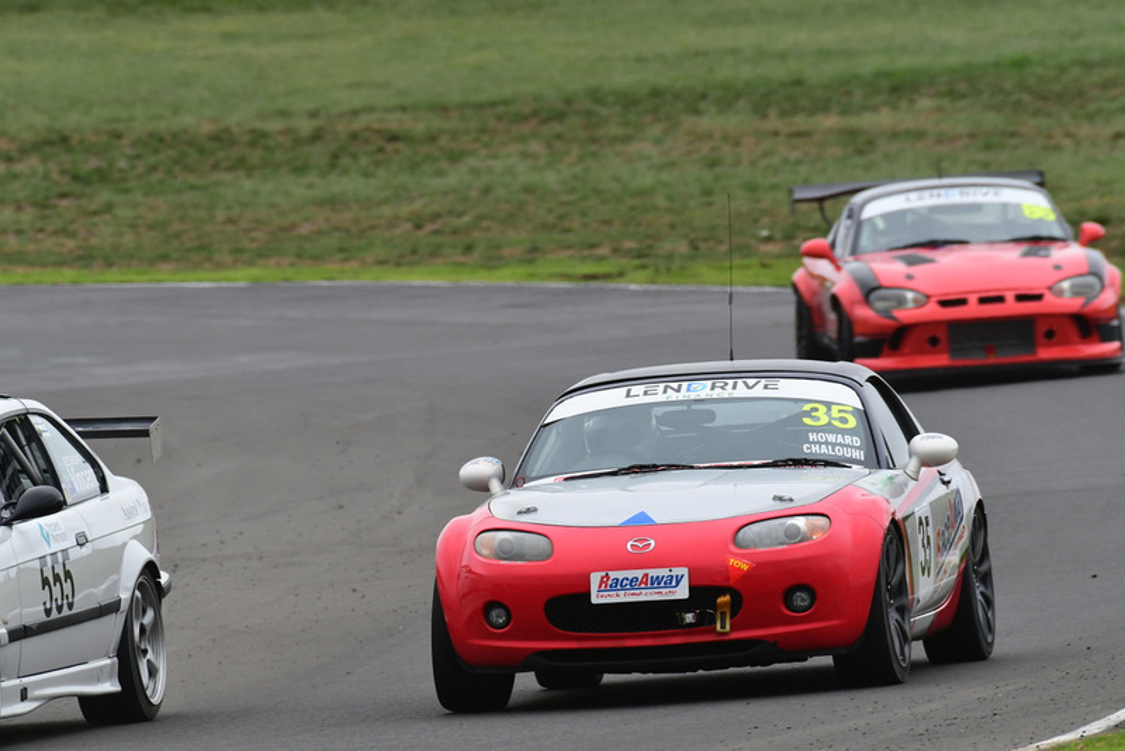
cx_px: 562
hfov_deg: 2.7
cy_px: 376
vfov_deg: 1.8
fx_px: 23445
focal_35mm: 750
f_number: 10
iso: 640
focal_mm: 500
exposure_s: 1/640
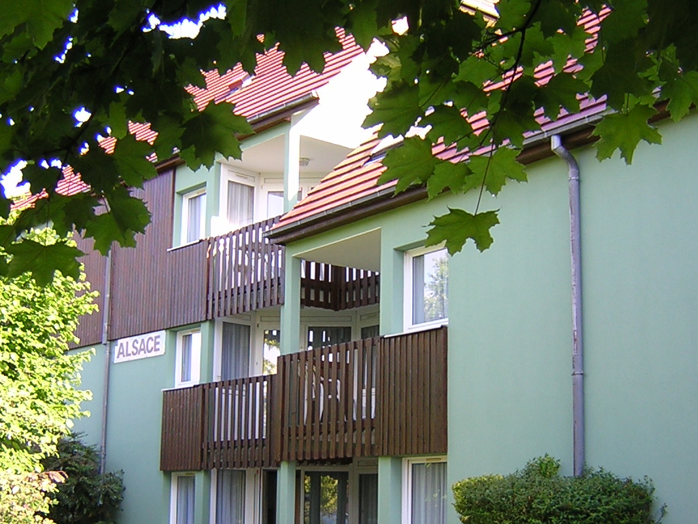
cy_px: 295
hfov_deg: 35.5
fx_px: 1089
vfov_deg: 27.0
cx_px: 349
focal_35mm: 54
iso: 100
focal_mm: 4.7
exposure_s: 1/127
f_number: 2.6
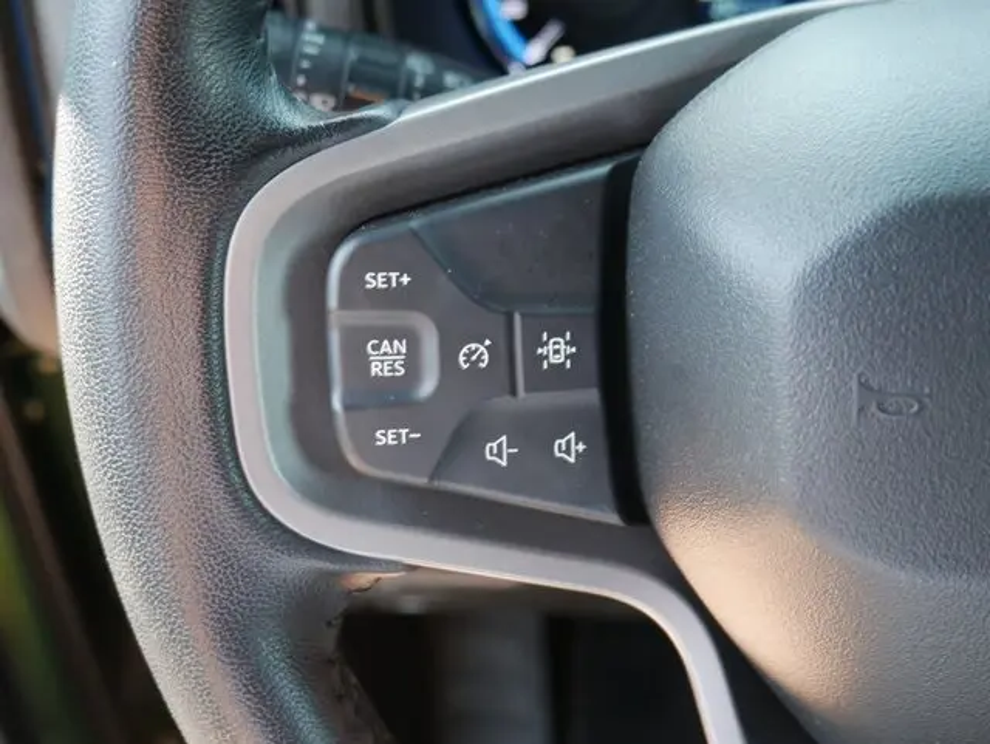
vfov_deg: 36.0
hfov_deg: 46.8
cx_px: 495
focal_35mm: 40
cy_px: 372
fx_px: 1145
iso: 400
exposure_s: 1/60
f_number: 4.5
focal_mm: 20
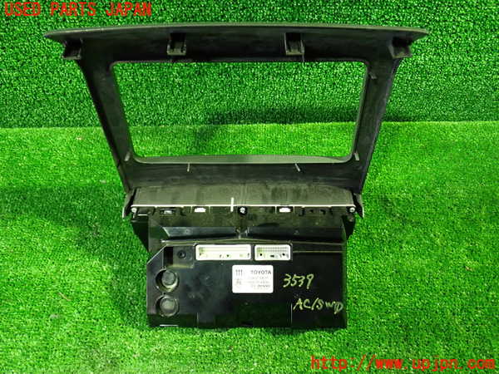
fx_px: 432
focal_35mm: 30
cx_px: 250
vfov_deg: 46.8
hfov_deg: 60.0
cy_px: 187
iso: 800
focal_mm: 5.4
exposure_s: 1/25
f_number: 2.3
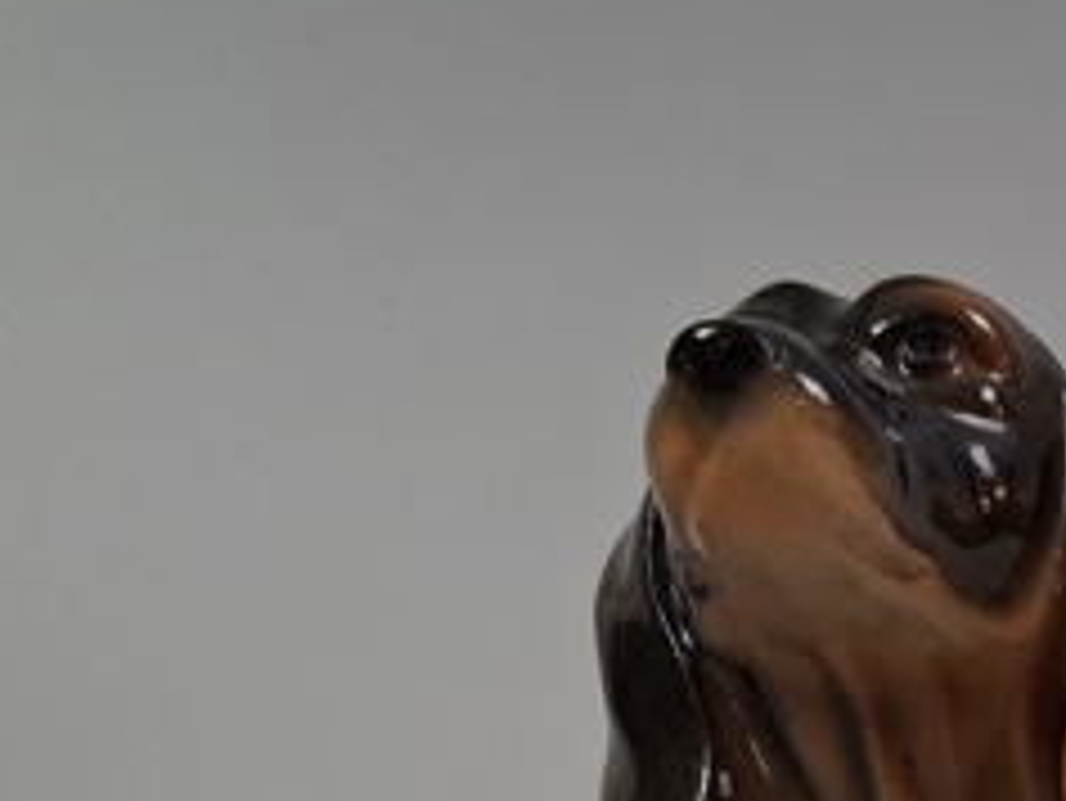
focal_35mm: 91
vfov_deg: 14.8
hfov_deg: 19.7
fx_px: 2804
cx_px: 1421
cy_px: 1287
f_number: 1.8
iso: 250
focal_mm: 4
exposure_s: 1/50
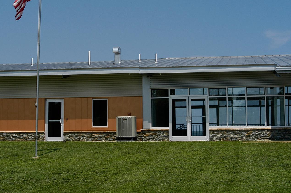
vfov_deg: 19.9
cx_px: 139
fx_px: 549
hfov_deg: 29.7
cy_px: 68
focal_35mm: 68
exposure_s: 1/640
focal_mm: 28
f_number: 7.1
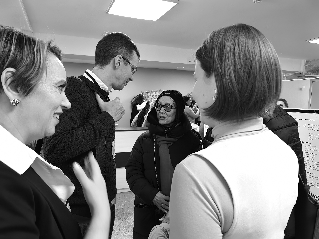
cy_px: 120
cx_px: 160
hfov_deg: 65.3
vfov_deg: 51.4
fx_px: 249
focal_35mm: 27
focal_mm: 6.35
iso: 200
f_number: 2
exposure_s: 1/100
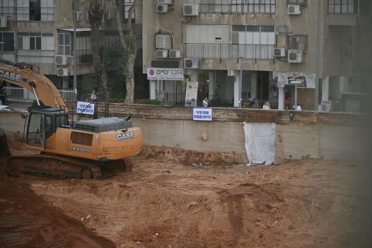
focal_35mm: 120
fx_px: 1240
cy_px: 124
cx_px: 186
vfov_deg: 11.4
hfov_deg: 17.1
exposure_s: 1/4000
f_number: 4
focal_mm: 120
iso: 400
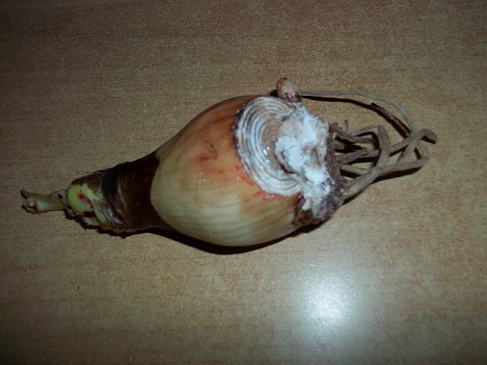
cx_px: 244
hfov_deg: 56.8
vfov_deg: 44.2
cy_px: 182
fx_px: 450
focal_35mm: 32
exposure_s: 1/30
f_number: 2.9
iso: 80
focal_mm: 5.7
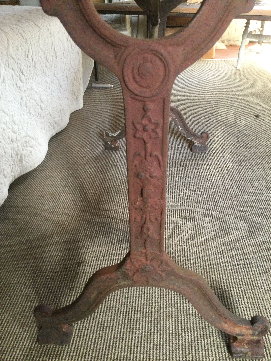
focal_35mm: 31
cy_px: 180
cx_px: 136
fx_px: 324
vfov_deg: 58.4
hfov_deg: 45.4
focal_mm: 3.3
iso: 200
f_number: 2.4
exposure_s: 1/33
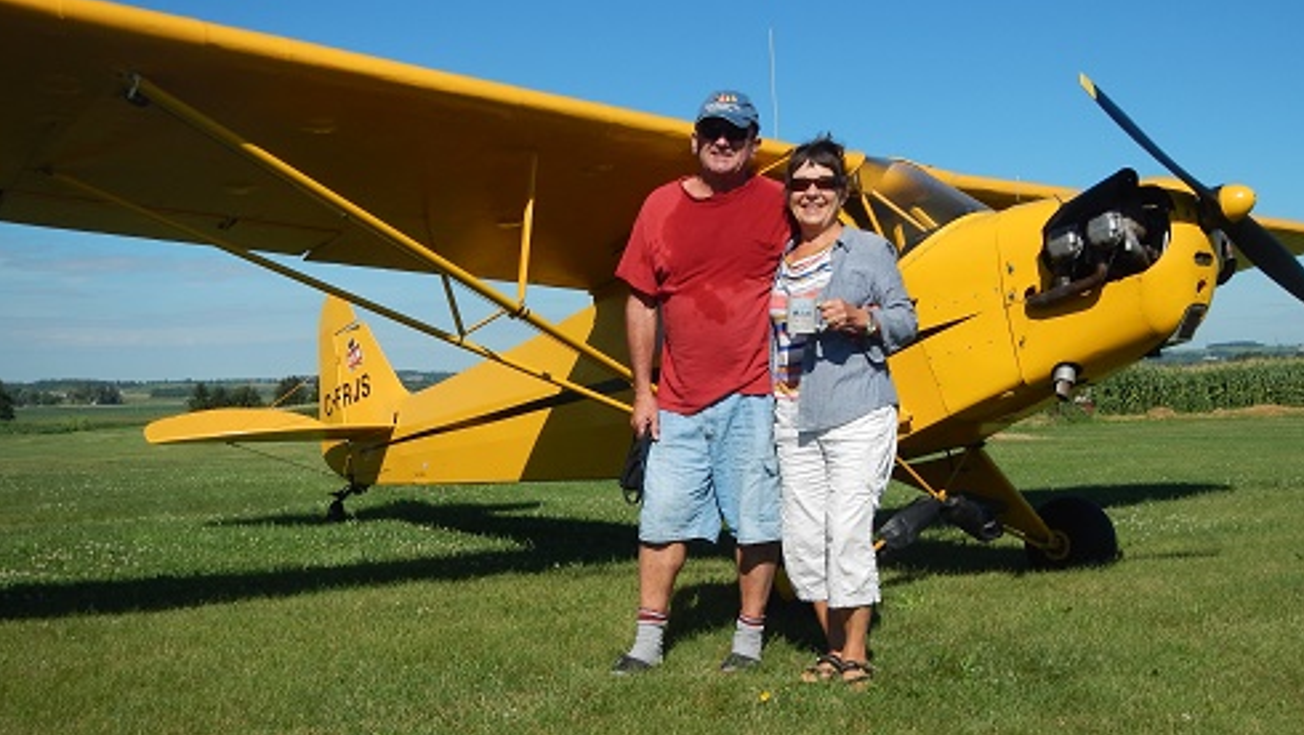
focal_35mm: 40
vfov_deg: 29.5
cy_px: 494
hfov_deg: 50.5
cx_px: 657
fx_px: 1384
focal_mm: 6.5
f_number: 4
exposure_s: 1/1500
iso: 125
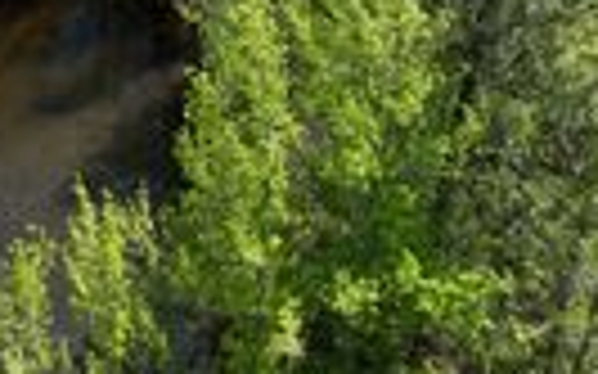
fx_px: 1336
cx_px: -144
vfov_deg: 13.9
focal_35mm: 82
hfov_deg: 22.9
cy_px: -333
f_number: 2.8
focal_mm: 12.29
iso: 130
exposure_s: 1/240
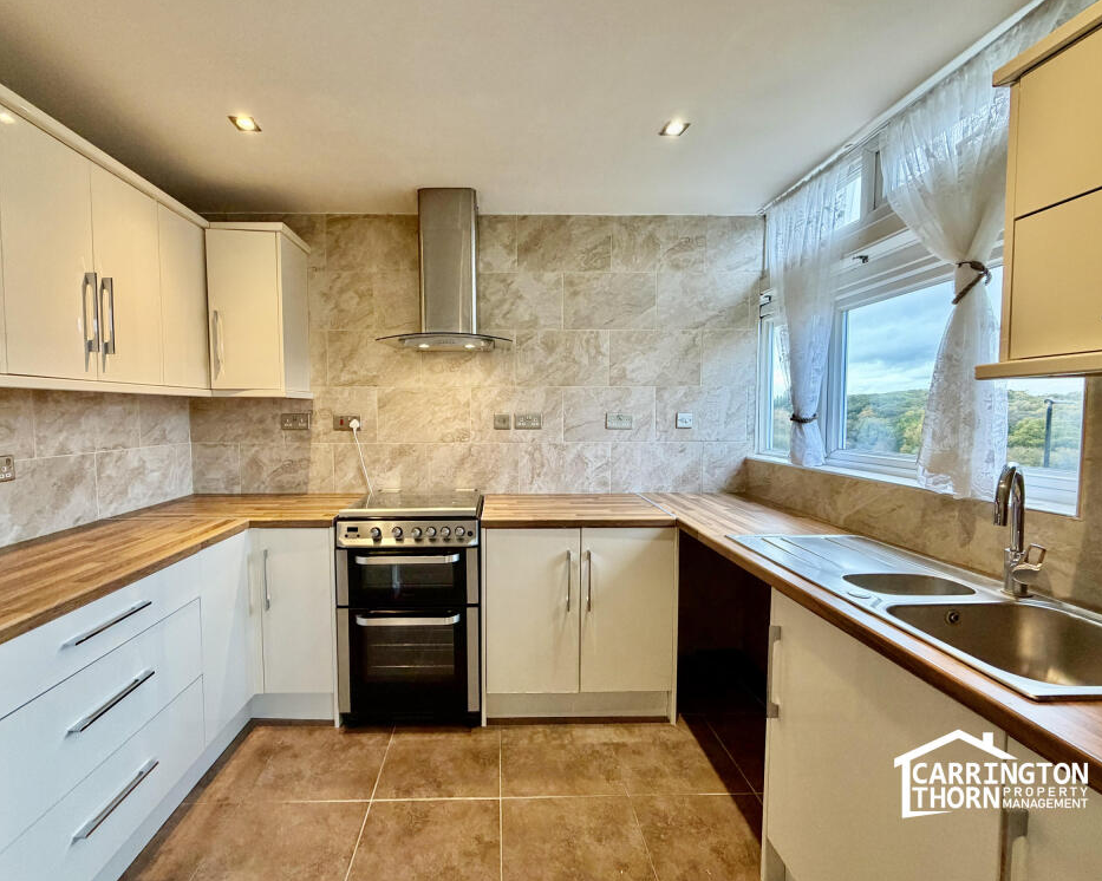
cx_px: 509
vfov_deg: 84.0
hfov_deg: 96.6
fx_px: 489
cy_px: 438
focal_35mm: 15
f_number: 2.2
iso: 250
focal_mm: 2.22
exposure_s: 1/100
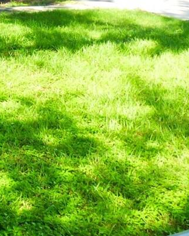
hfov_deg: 12.5
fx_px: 651
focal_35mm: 93
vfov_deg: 19.7
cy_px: -23
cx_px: -277
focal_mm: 4.3
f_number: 4
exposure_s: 1/160
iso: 100
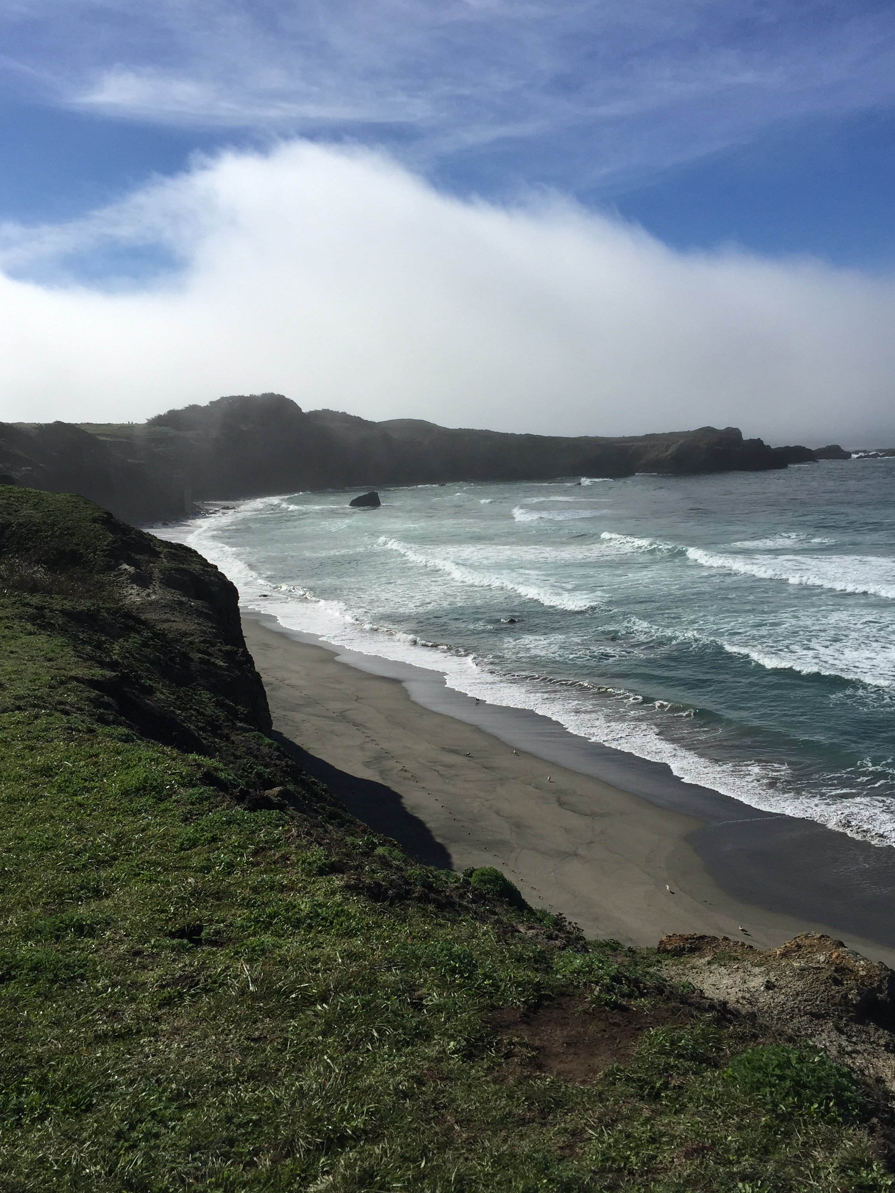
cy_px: 608
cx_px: 439
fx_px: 1069
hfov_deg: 45.4
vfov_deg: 58.3
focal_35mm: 31
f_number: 2.2
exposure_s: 1/5650
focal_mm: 4.15
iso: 32
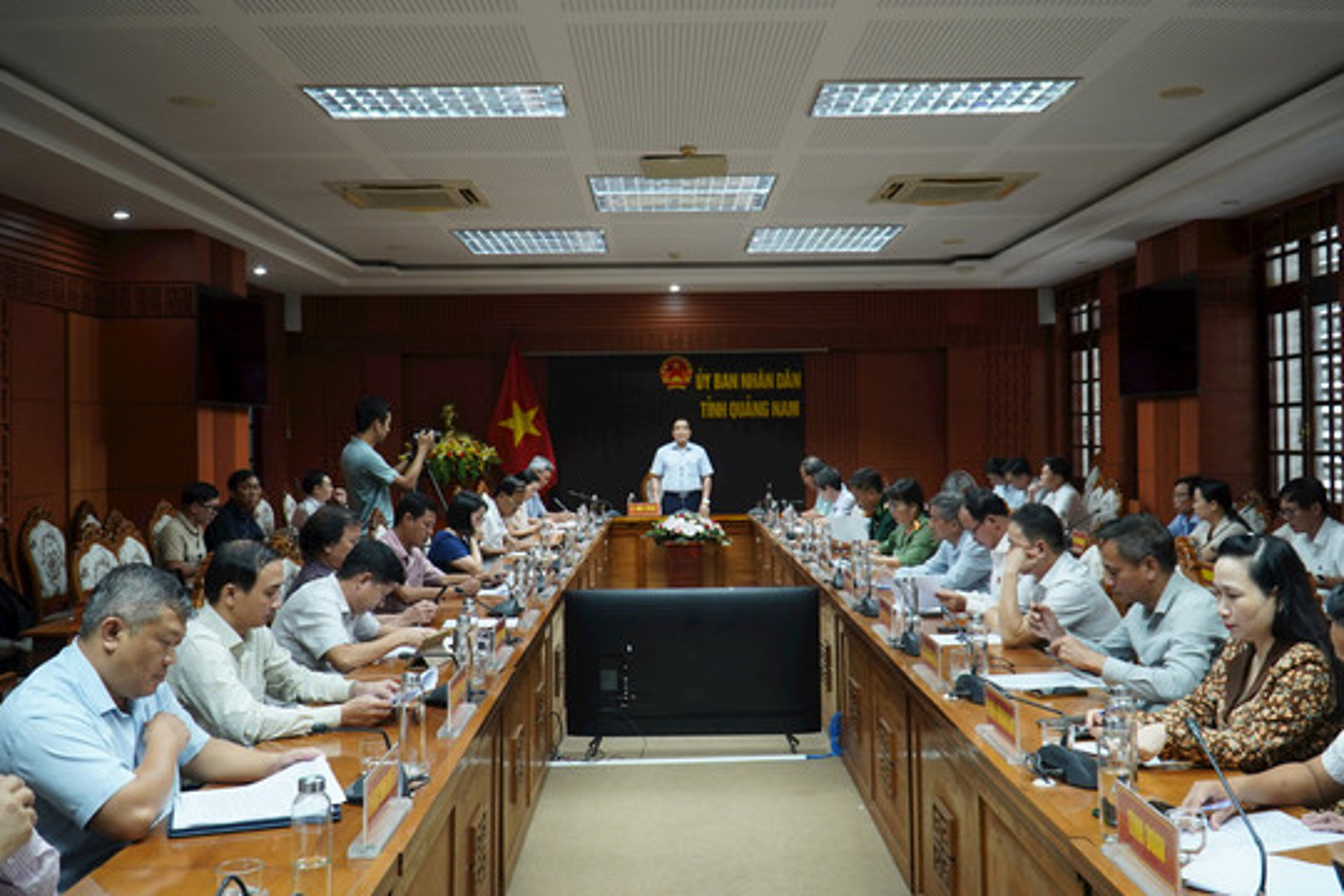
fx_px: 1157
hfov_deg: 60.3
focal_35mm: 31
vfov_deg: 42.3
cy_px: 448
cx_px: 672
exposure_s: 1/125
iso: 640
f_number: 4
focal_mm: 21
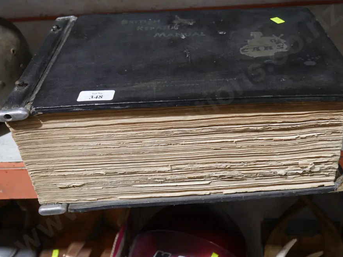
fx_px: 416
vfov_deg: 34.4
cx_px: 178
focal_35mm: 42
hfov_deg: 44.8
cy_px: 130
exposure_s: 1/60
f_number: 4
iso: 640
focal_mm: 18
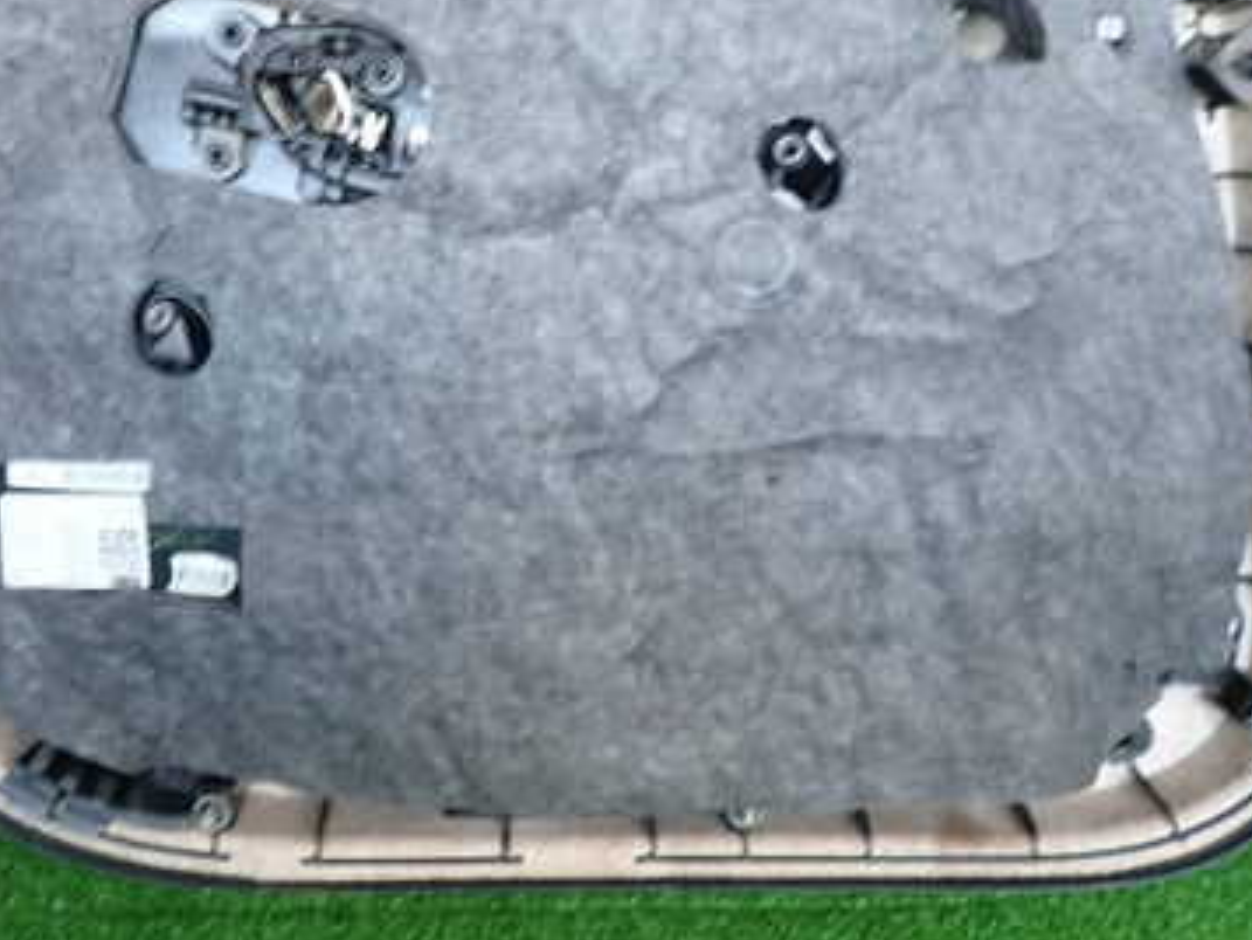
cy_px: 284
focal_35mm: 42
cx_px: 505
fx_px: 1520
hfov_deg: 44.6
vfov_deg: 33.9
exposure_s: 1/30
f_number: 2
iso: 200
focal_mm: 4.5
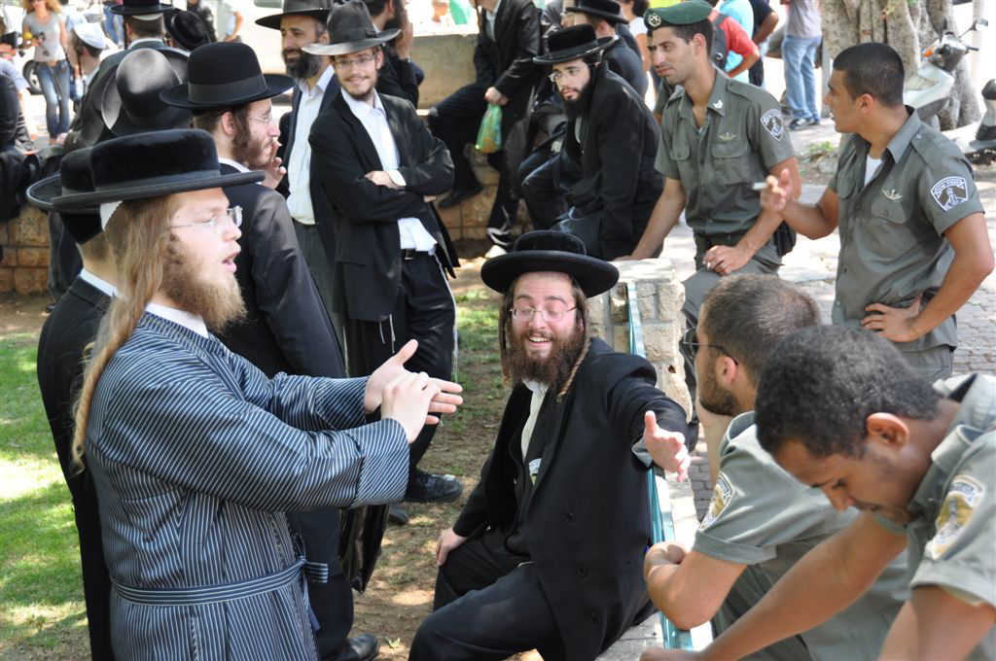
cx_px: 498
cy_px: 330
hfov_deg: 30.5
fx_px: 1824
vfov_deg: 20.6
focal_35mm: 66
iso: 360
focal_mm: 44
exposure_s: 1/125
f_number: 5.6
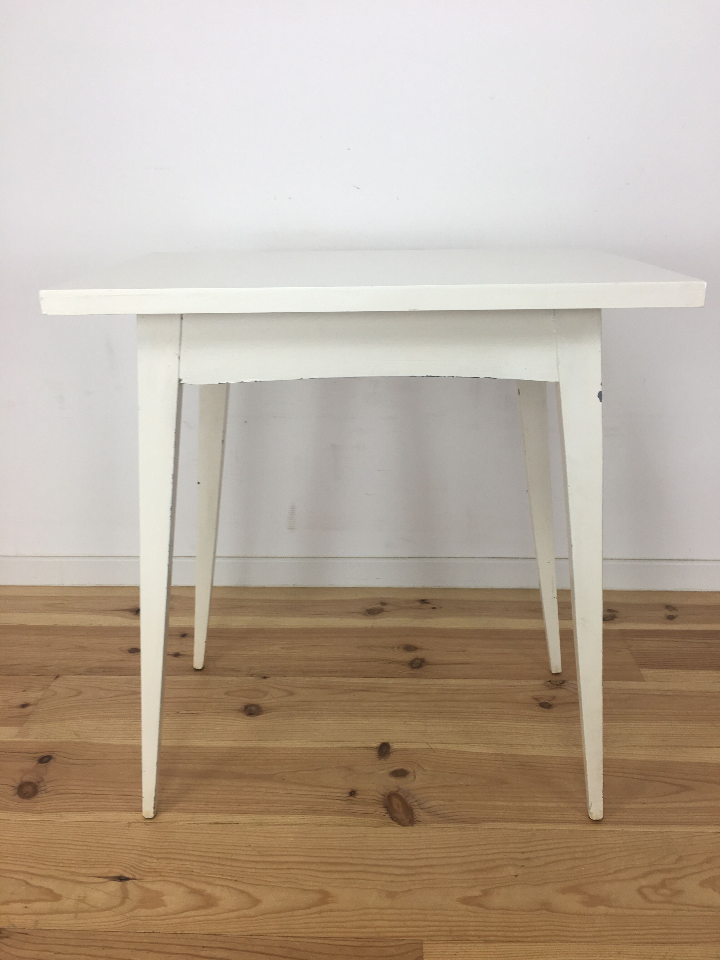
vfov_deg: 61.7
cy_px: 480
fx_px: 804
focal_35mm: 29
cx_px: 360
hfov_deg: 48.2
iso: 25
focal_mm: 4.15
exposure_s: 1/50
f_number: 2.2
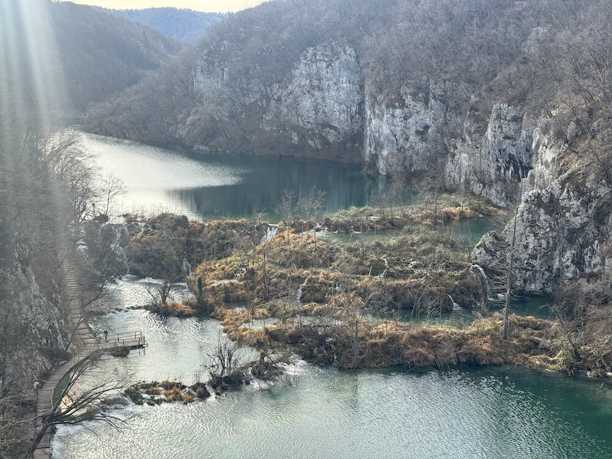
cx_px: 306
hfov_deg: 39.7
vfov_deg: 30.3
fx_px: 849
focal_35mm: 48
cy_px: 230
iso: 64
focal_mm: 6.8
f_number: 1.8
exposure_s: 1/843
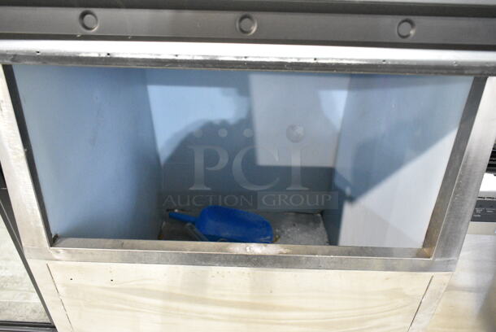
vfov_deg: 43.7
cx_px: 248
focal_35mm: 30
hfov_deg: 61.9
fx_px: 414
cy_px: 166
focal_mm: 20
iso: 6400
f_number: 3.5
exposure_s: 1/80
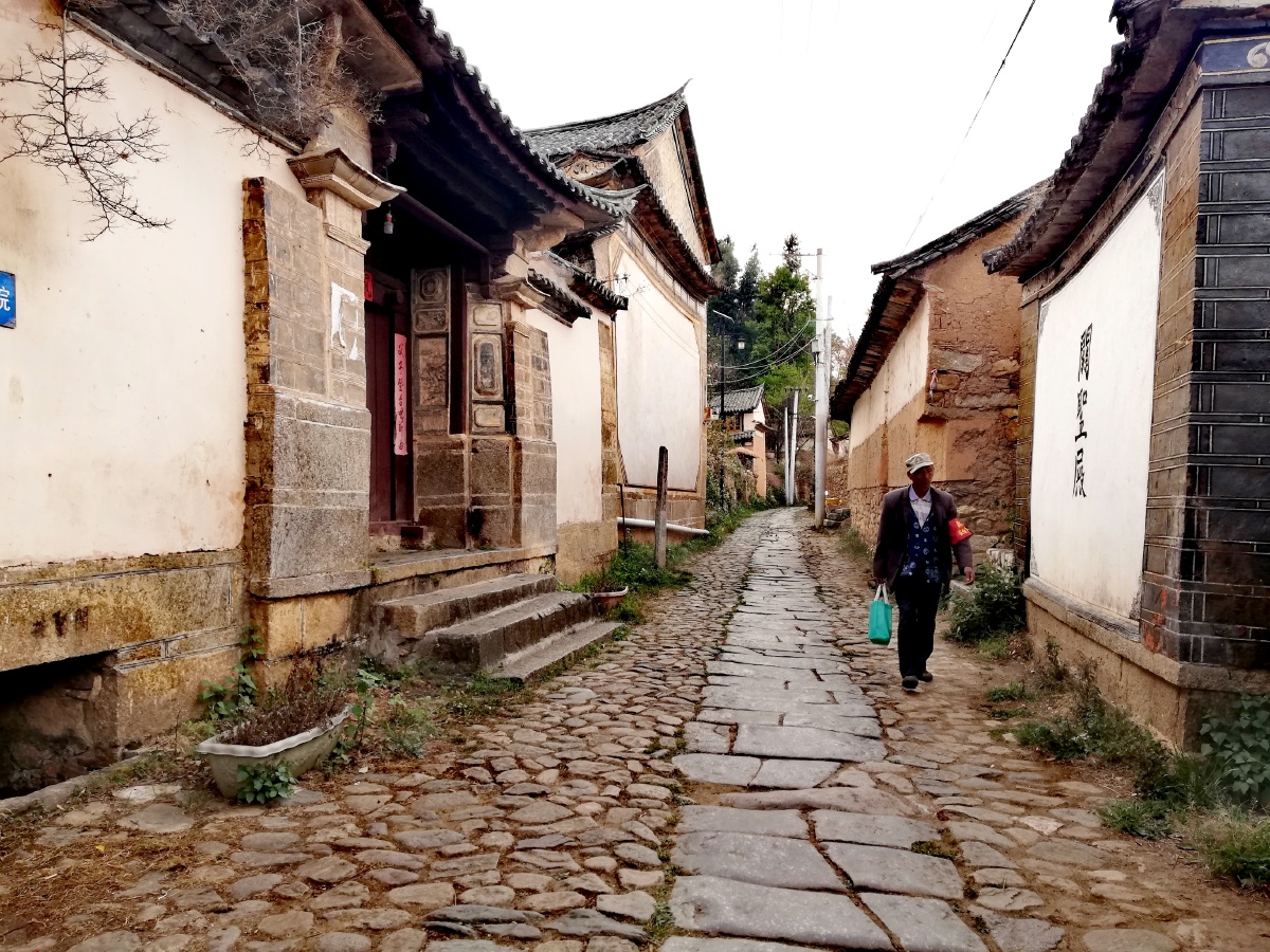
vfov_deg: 53.1
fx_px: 954
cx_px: 635
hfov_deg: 67.3
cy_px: 476
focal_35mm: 26
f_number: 2.2
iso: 50
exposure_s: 1/140
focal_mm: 3.81
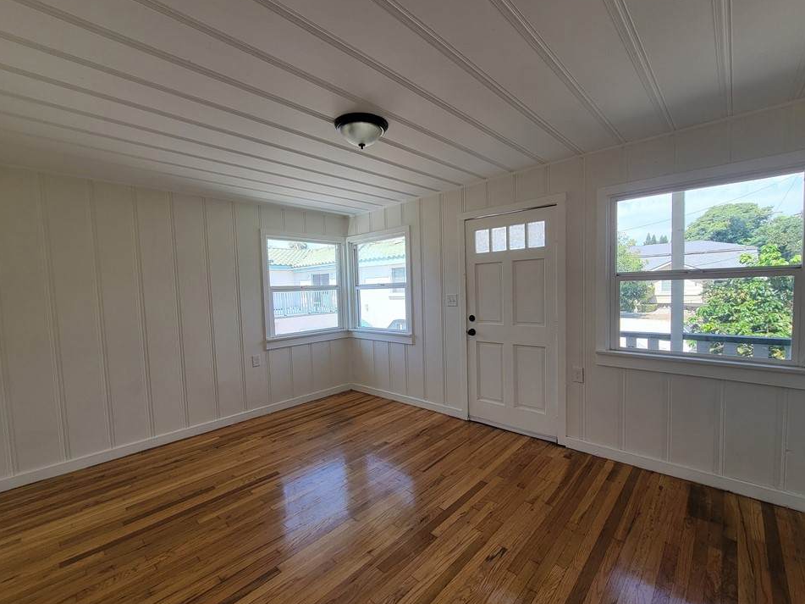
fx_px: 326
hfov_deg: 102.0
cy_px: 313
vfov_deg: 85.6
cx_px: 416
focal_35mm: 14
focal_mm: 2.2
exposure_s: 1/143
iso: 50
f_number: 2.2
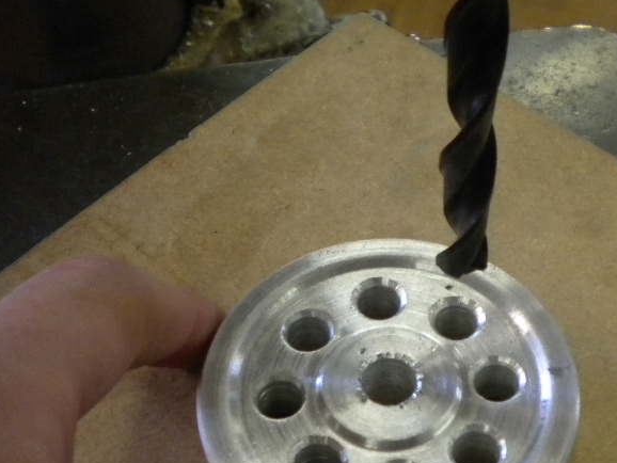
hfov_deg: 30.8
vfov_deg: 23.4
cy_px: 350
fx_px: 1106
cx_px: 439
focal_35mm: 62
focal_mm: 6.3
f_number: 3.1
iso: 400
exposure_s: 1/92.5
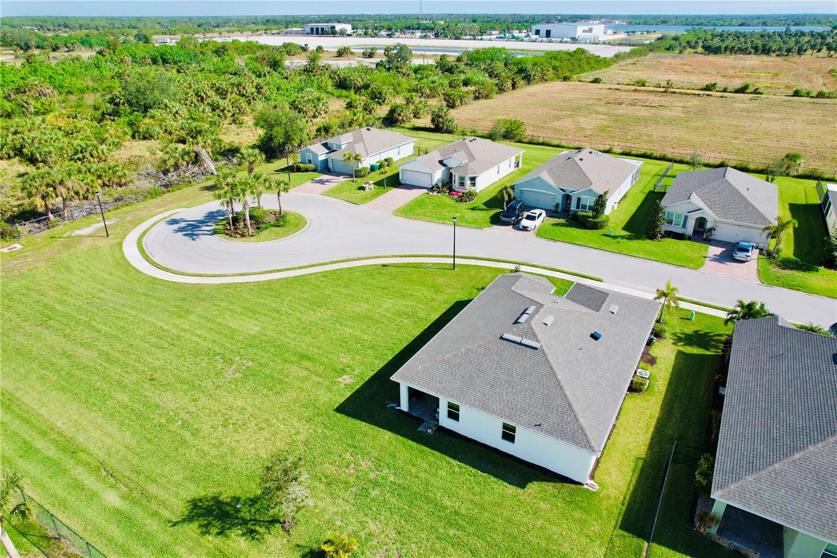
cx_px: 418
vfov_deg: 57.2
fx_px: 511
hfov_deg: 78.6
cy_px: 279
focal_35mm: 22
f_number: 2.8
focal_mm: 8.38
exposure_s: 1/1500
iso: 100
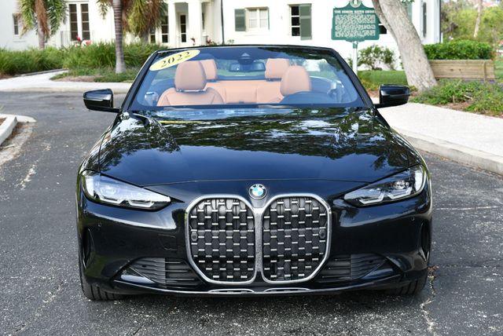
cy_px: 168
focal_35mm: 72
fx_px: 1007
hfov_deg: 28.0
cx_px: 252
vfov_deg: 19.0
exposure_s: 1/125
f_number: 5.6
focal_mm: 36
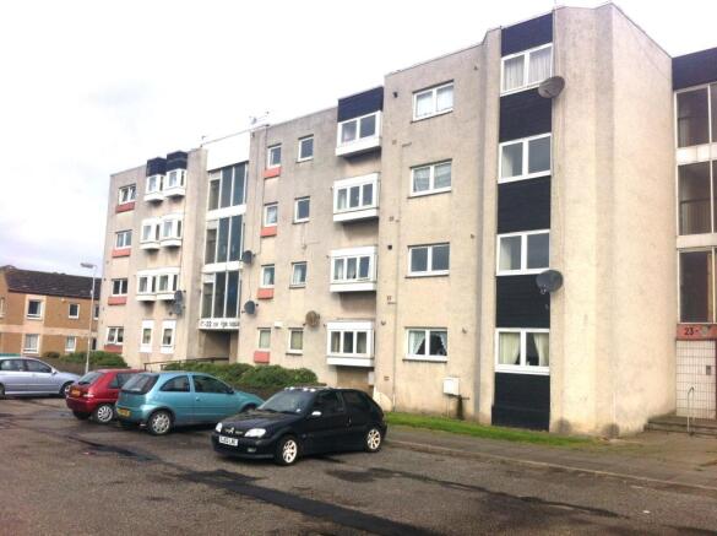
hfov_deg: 52.7
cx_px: 358
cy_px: 268
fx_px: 724
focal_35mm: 35
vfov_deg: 40.6
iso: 80
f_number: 2.8
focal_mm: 3.85
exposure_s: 1/943
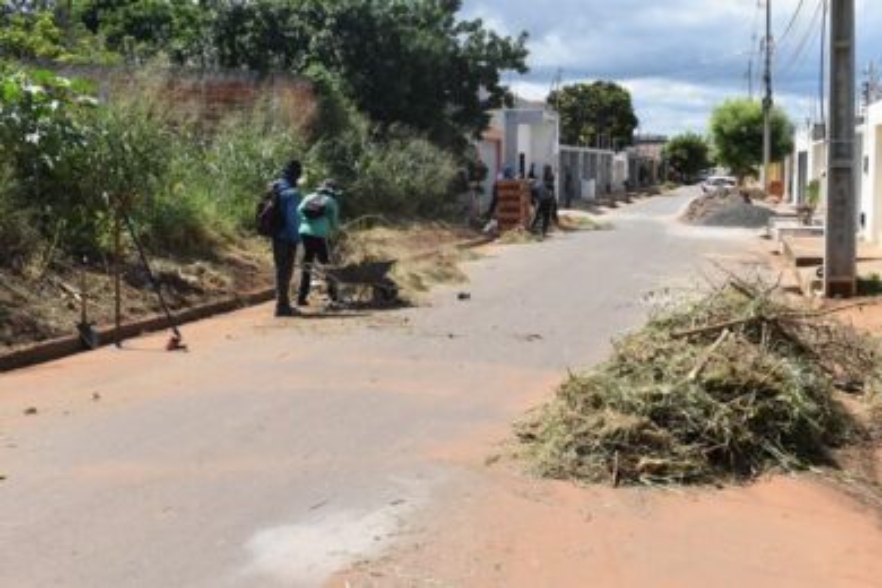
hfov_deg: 42.3
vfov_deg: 28.9
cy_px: 294
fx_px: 1139
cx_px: 441
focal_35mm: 46
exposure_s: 1/400
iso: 200
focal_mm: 31
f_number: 10
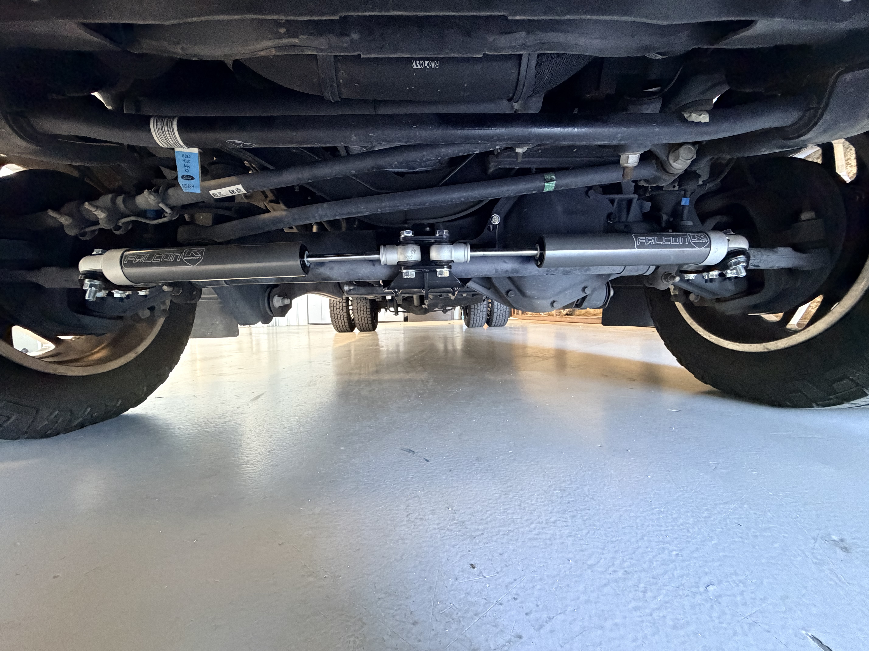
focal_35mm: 14
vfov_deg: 85.7
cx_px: 434
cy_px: 326
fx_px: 351
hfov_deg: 102.1
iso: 1000
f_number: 2.2
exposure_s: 1/60
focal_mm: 2.22
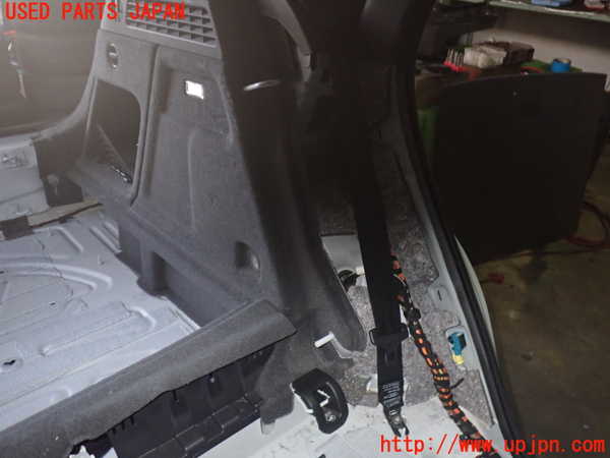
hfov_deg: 60.0
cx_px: 305
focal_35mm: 30
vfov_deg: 46.8
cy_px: 229
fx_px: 529
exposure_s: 1/30
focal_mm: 5.4
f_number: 6.3
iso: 800
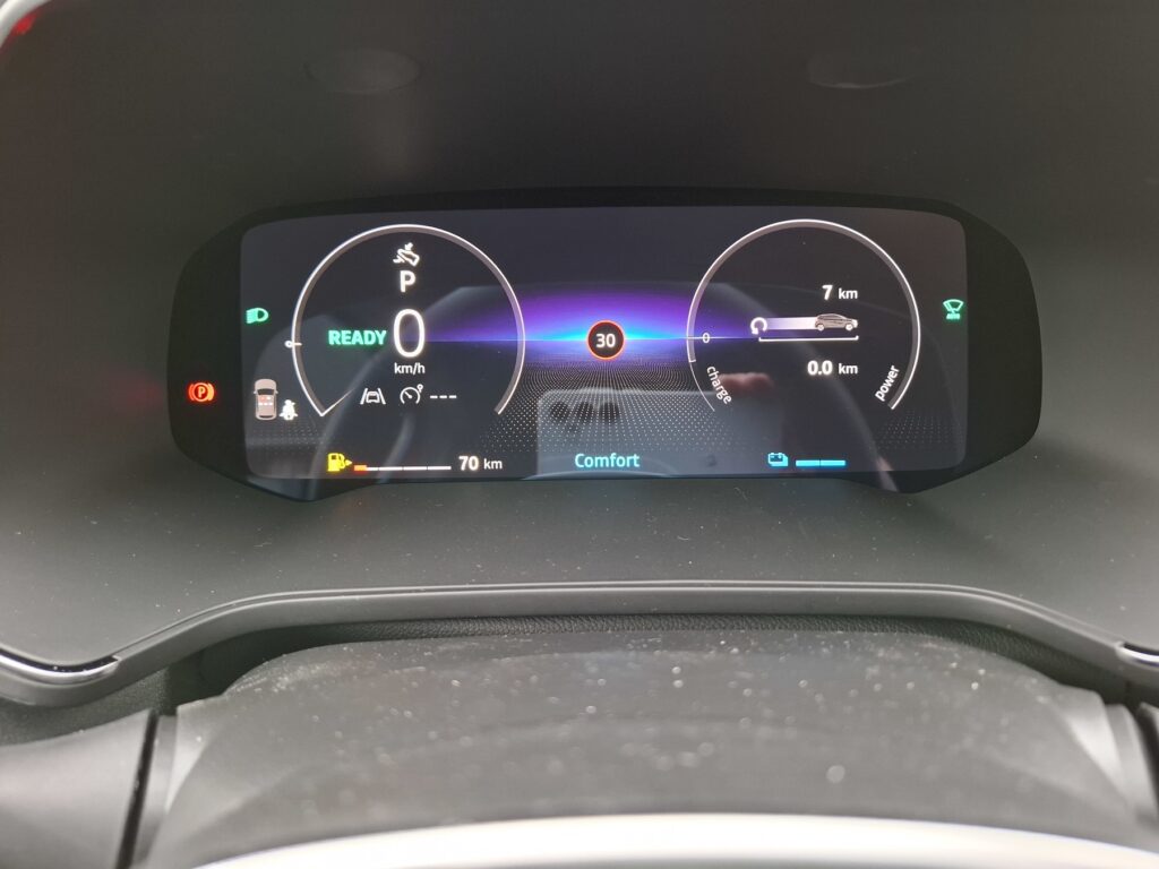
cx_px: 580
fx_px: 770
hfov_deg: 73.9
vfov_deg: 58.9
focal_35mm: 23
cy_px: 434
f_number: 1.8
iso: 250
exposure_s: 1/33
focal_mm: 5.54
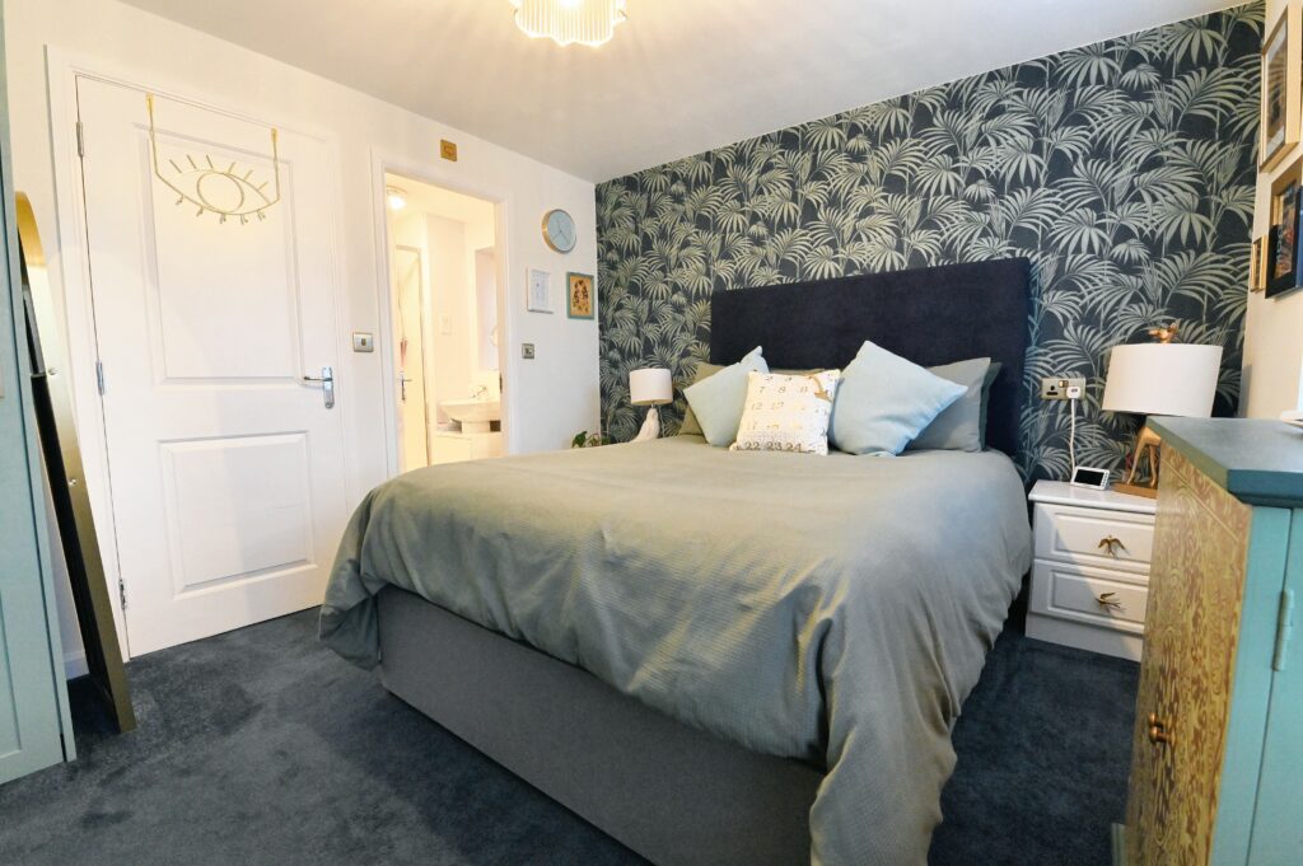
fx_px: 542
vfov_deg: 77.2
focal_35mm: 15
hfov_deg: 100.4
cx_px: 652
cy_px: 433
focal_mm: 15
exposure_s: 1/25
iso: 6400
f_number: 10
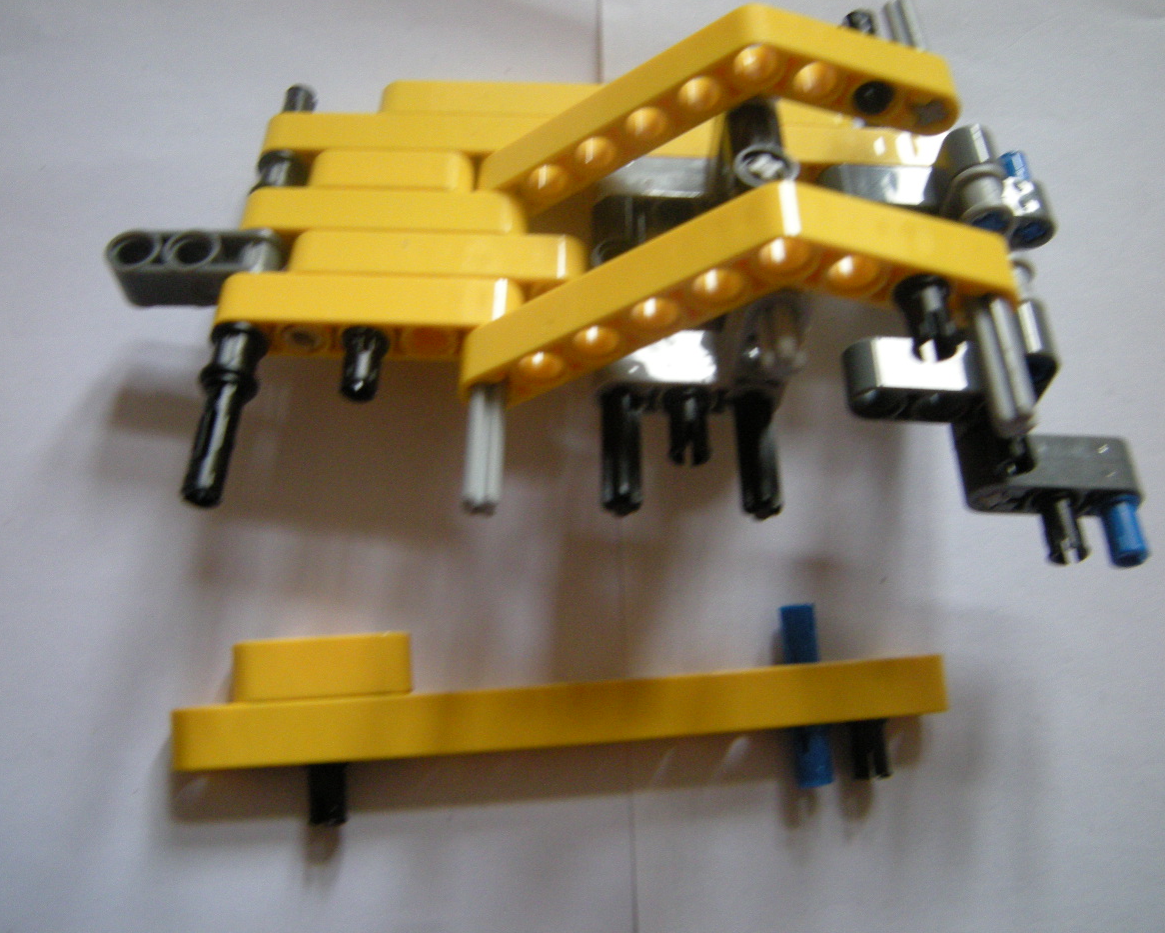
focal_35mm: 30
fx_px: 1034
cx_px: 566
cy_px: 461
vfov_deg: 48.5
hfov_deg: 58.8
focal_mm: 4.7
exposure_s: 1/46
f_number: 2.8
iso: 306
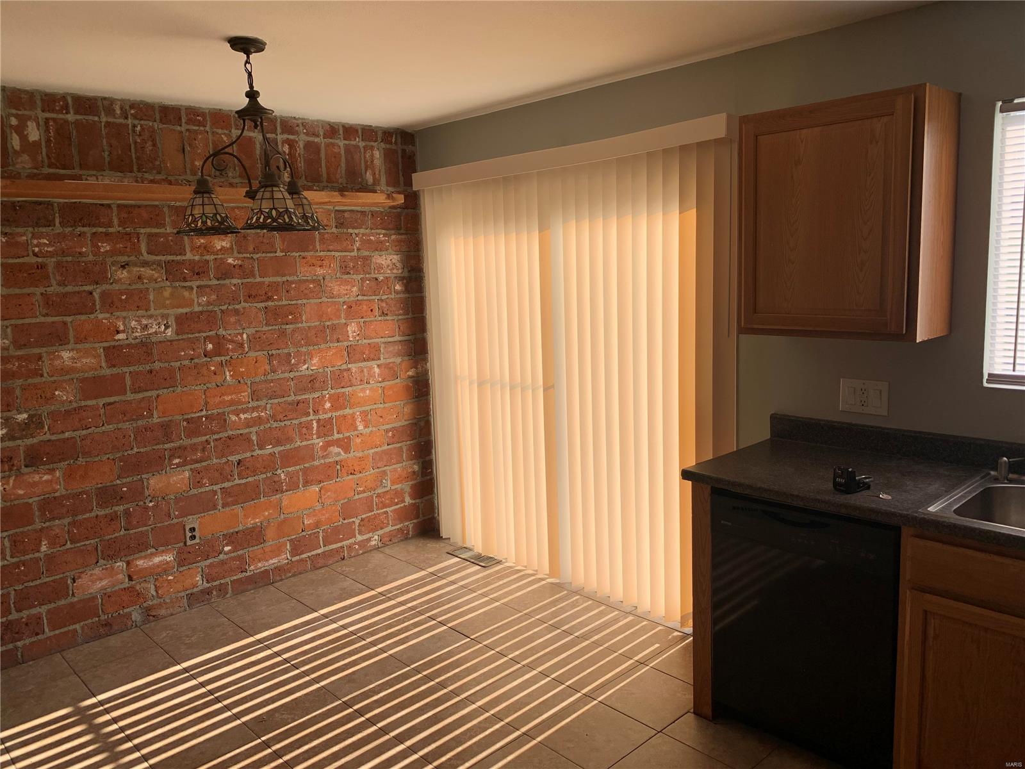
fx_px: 770
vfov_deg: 53.1
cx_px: 512
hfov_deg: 67.3
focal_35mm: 26
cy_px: 384
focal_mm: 4.25
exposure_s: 1/635
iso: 25
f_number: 1.8
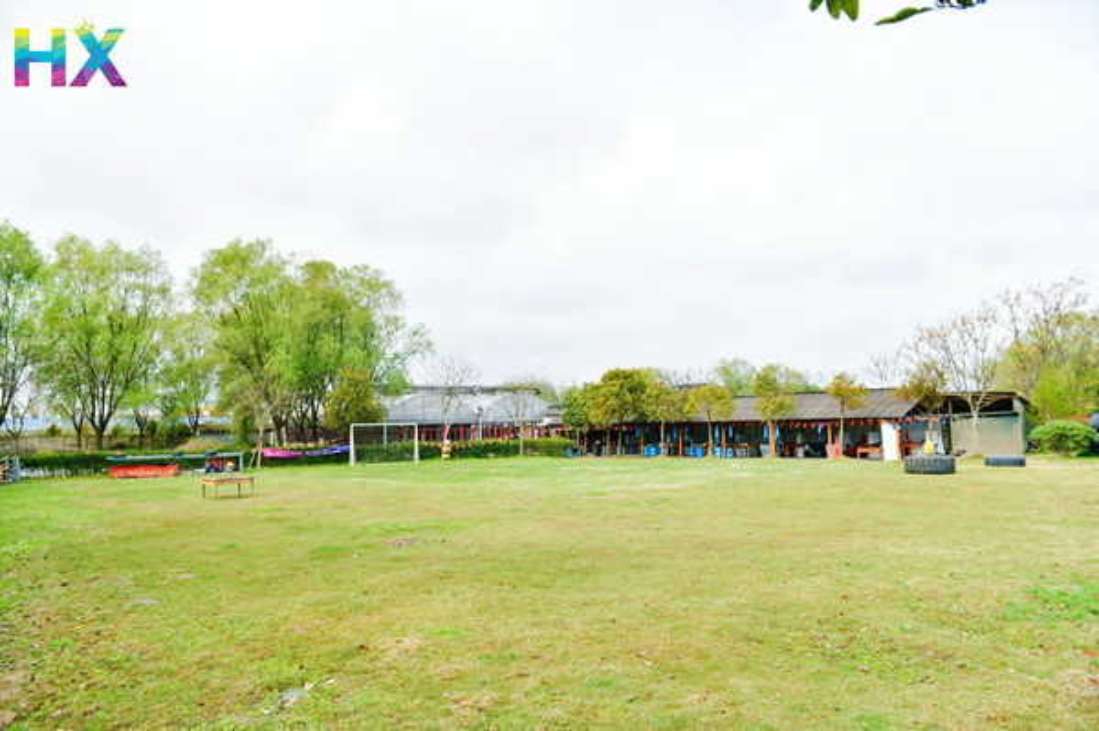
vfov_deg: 53.1
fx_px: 732
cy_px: 366
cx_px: 550
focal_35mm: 24
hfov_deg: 73.8
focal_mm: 24
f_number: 4
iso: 100
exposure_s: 1/500
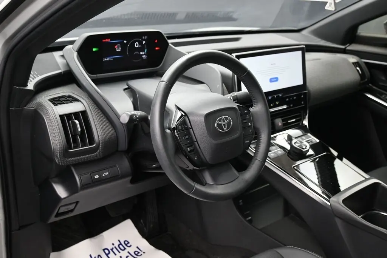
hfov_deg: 51.3
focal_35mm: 38
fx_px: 403
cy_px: 129
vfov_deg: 35.5
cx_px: 194
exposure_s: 1/125
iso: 1000
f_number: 4.2
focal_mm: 25
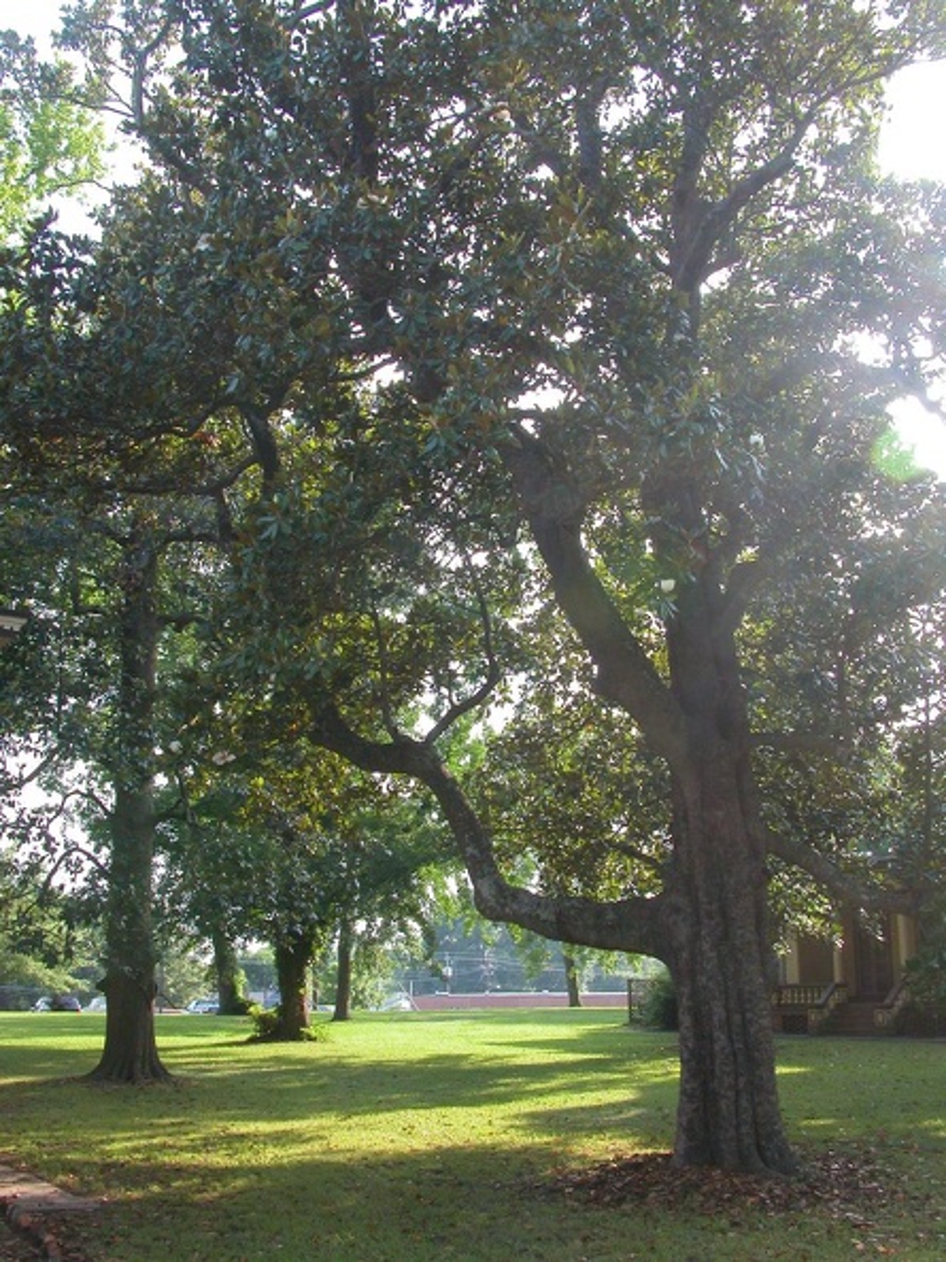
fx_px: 1240
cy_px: 631
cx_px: 473
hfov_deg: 41.8
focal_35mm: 34
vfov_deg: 54.0
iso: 200
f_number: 5.6
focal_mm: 8.9
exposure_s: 1/125
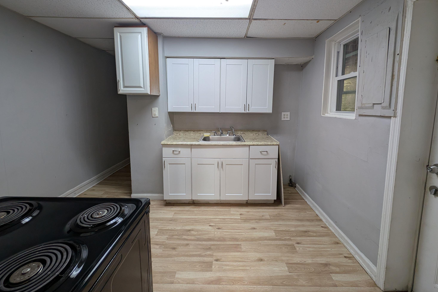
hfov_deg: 108.3
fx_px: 158
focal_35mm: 13
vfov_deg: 84.8
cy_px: 124
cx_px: 221
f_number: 1.95
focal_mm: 2.23
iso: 48
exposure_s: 1/40
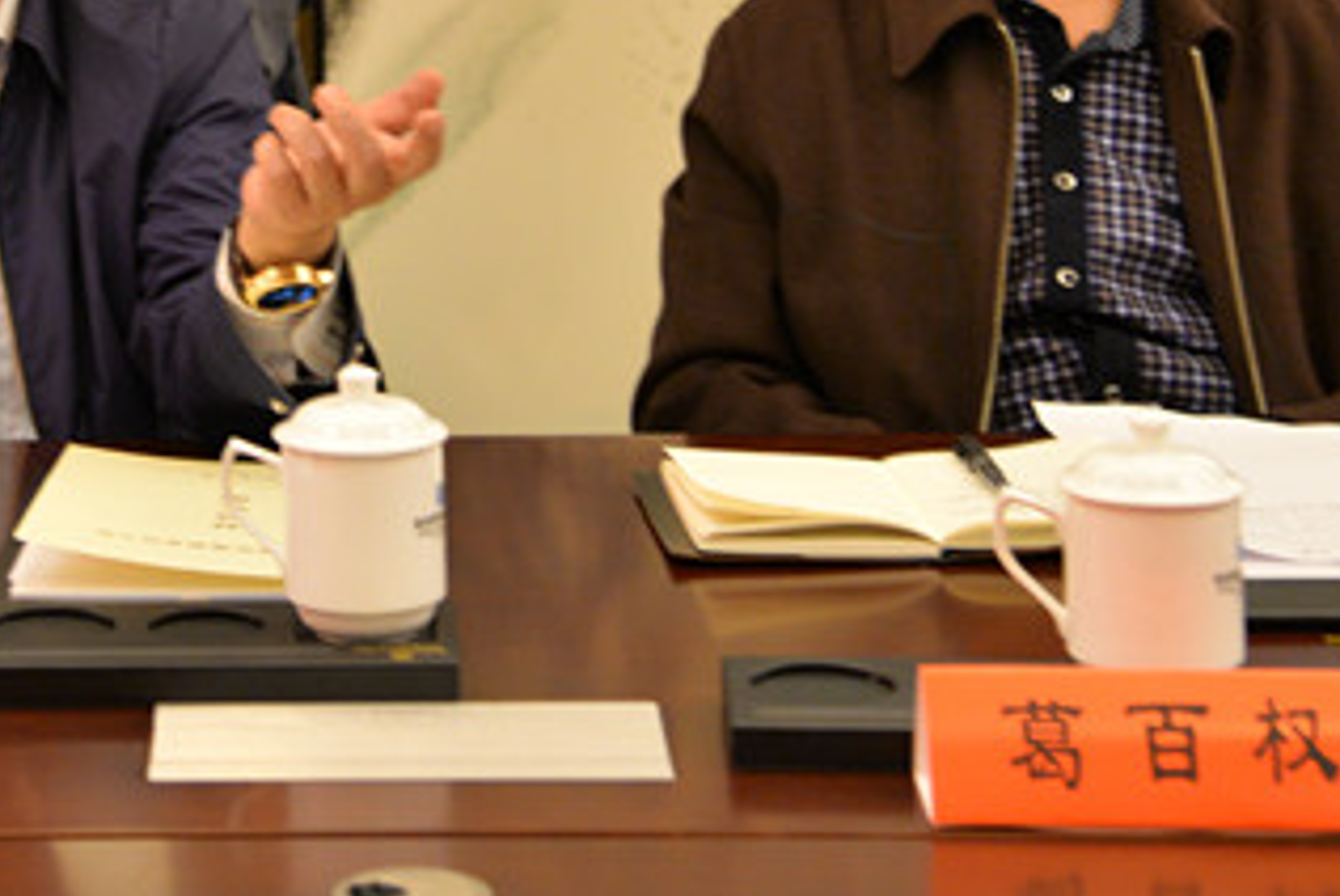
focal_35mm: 126
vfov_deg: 10.8
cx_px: 114
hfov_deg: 16.0
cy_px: -101
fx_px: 4694
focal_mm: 50
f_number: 4
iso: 1600
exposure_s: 1/20
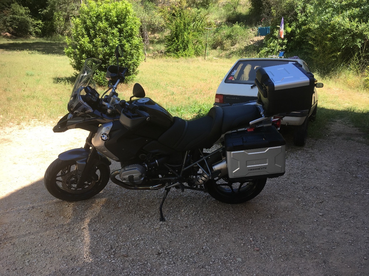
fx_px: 309
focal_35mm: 29
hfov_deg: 61.7
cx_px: 184
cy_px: 138
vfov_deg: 48.2
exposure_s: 1/499
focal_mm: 4.15
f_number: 2.2
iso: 25
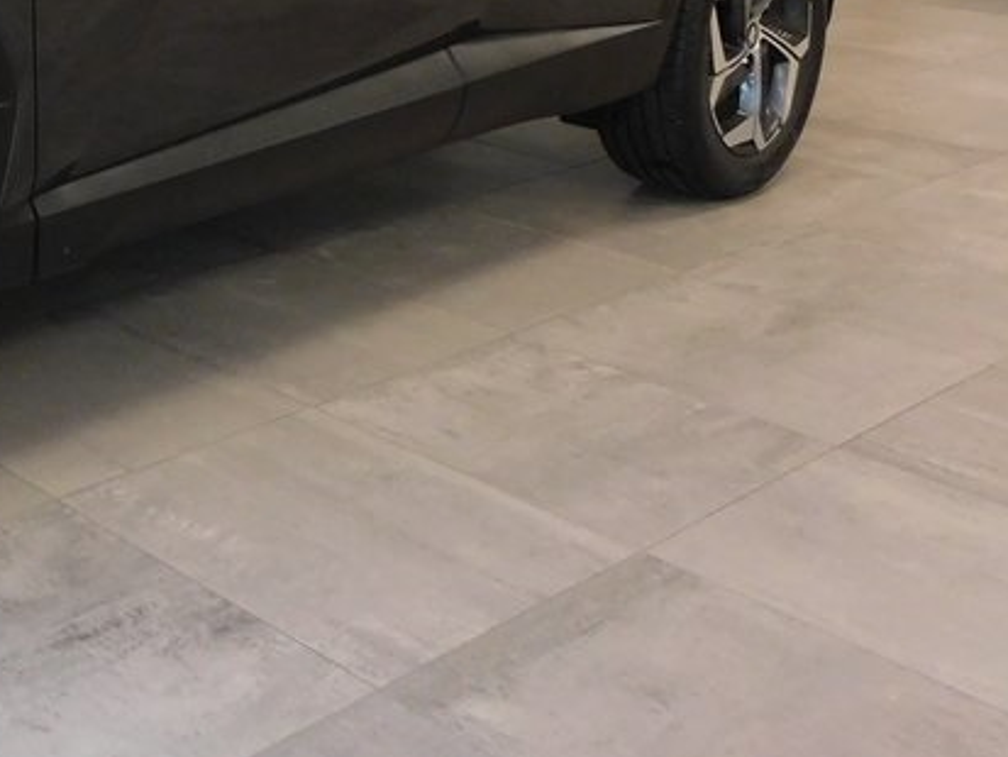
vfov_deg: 23.8
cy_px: -105
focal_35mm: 57
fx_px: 1660
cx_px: -193
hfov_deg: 29.3
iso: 400
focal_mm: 4
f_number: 3
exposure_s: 1/30
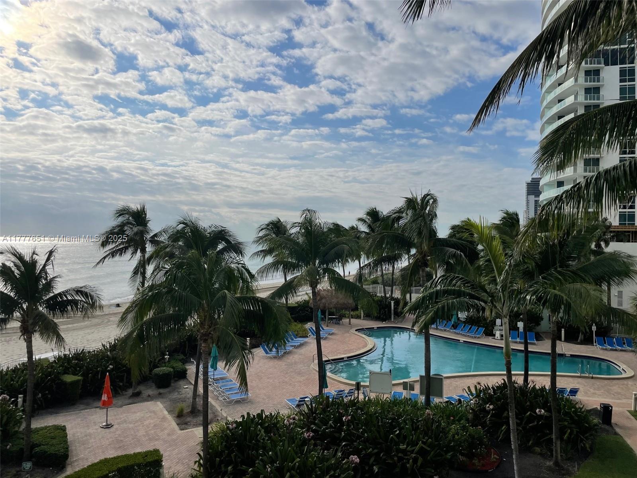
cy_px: 239
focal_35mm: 26
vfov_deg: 53.1
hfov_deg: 67.3
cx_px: 318
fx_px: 478
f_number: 1.6
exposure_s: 1/13333
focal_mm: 4.2
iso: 32
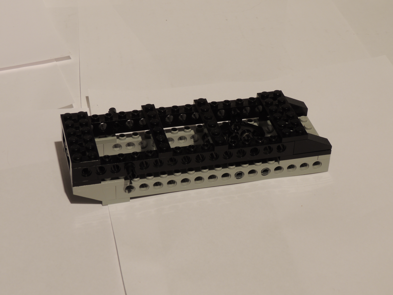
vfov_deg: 19.6
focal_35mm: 75
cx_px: 196
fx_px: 851
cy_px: 148
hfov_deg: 26.0
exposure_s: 1/2.5
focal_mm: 13.3
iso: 100
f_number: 7
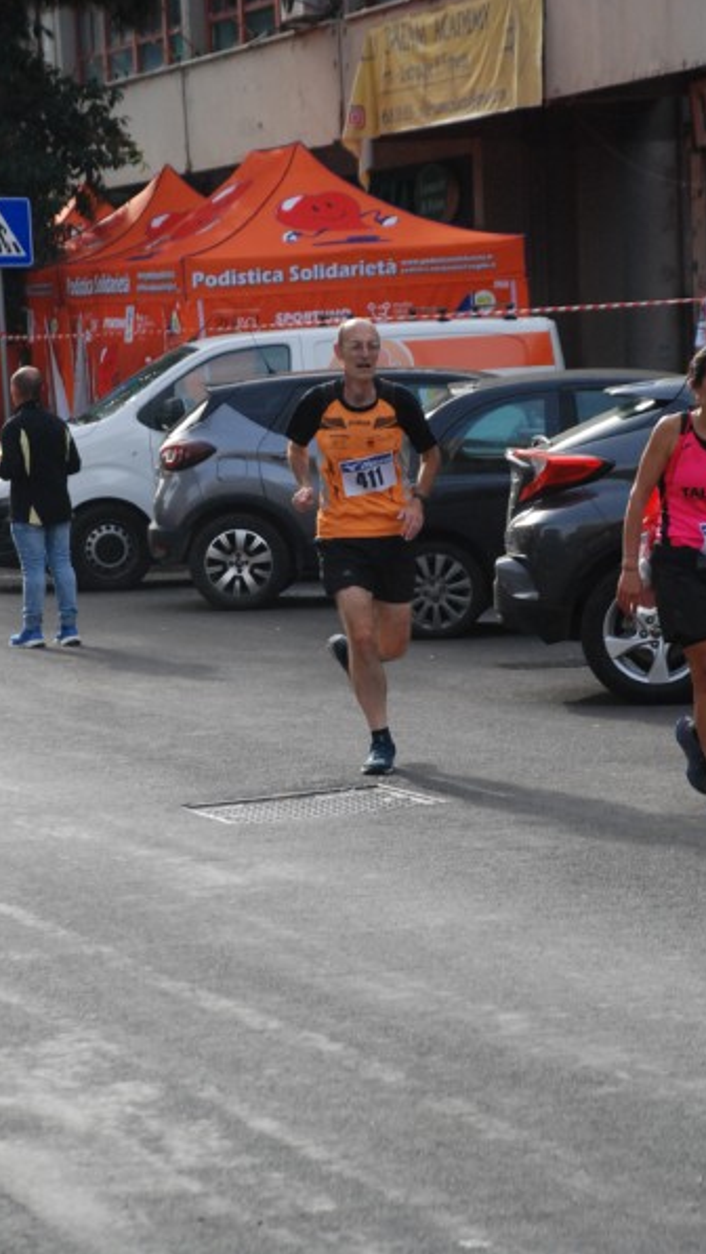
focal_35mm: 135
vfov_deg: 16.0
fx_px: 4475
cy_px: 626
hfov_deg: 9.0
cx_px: 400
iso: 1000
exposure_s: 1/1000
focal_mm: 85
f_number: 5.6
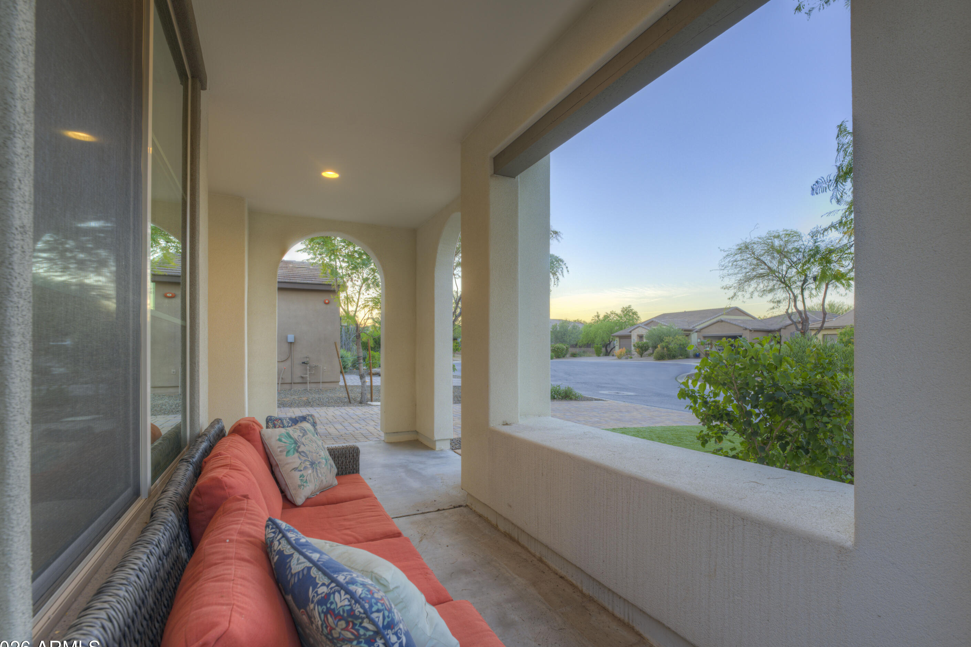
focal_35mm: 17
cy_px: 335
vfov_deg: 70.4
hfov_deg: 93.3
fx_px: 458
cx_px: 502
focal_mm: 16
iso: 400
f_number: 8
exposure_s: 1/30
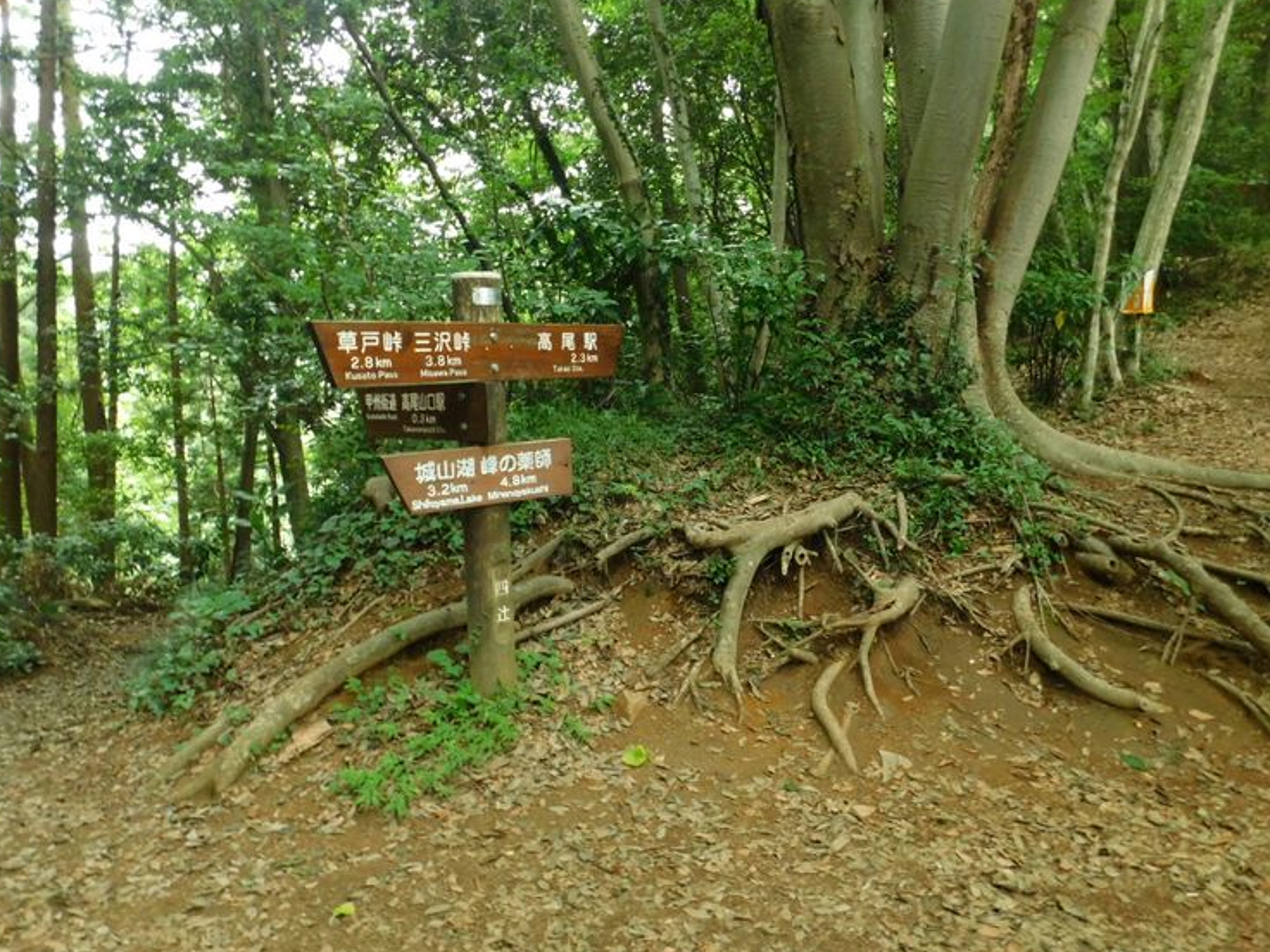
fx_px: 917
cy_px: 495
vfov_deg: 54.9
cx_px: 637
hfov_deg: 69.4
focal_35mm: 25
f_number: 3
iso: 400
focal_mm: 4
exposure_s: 1/15
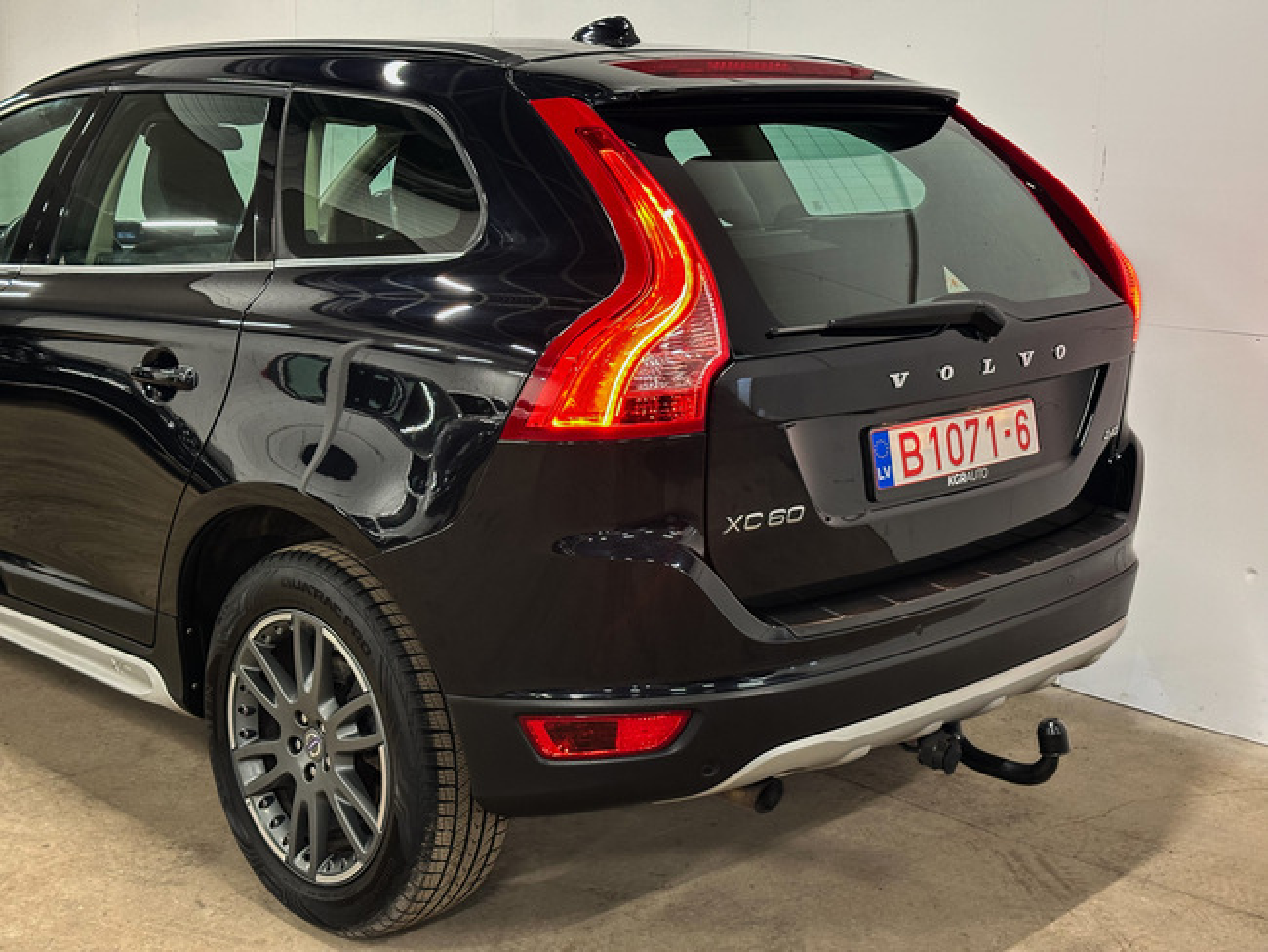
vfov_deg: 30.3
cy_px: 476
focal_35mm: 48
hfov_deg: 39.6
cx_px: 634
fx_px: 1759
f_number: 1.78
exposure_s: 1/33
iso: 400
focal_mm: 6.86
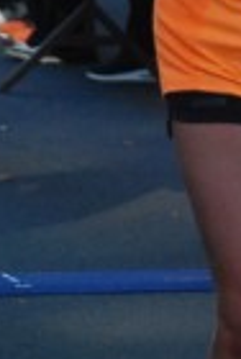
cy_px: -33
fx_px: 6096
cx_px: 353
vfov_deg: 3.4
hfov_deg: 2.3
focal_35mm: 610
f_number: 5.6
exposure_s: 1/320
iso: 1000
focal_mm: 95
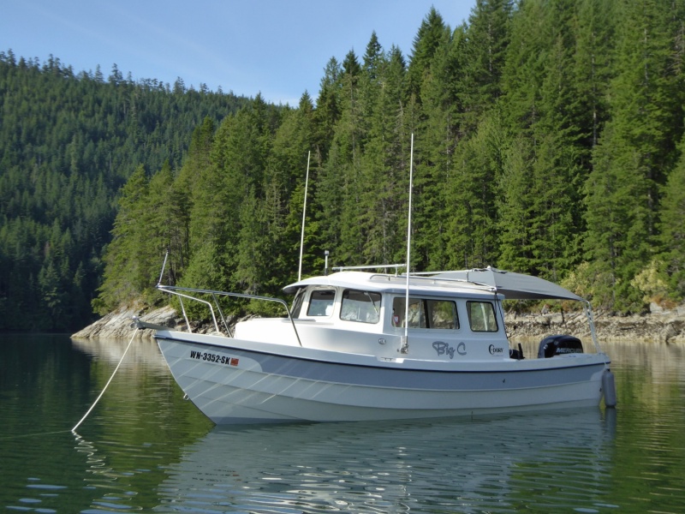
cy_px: 257
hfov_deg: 32.2
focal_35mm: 60
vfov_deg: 24.4
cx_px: 342
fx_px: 1187
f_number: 4.2
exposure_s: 1/500
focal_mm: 10.3
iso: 160
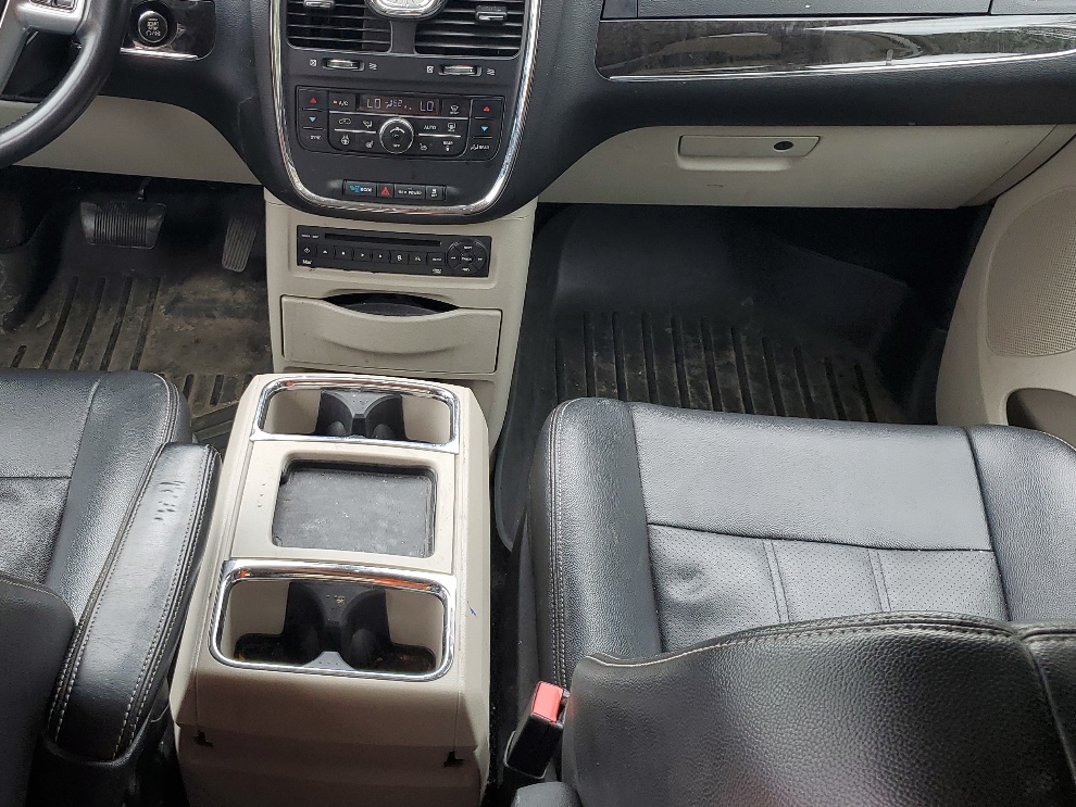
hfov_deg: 44.1
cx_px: 354
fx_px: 1306
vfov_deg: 34.3
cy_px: 365
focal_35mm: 42
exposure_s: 1/161
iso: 50
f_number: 1.5
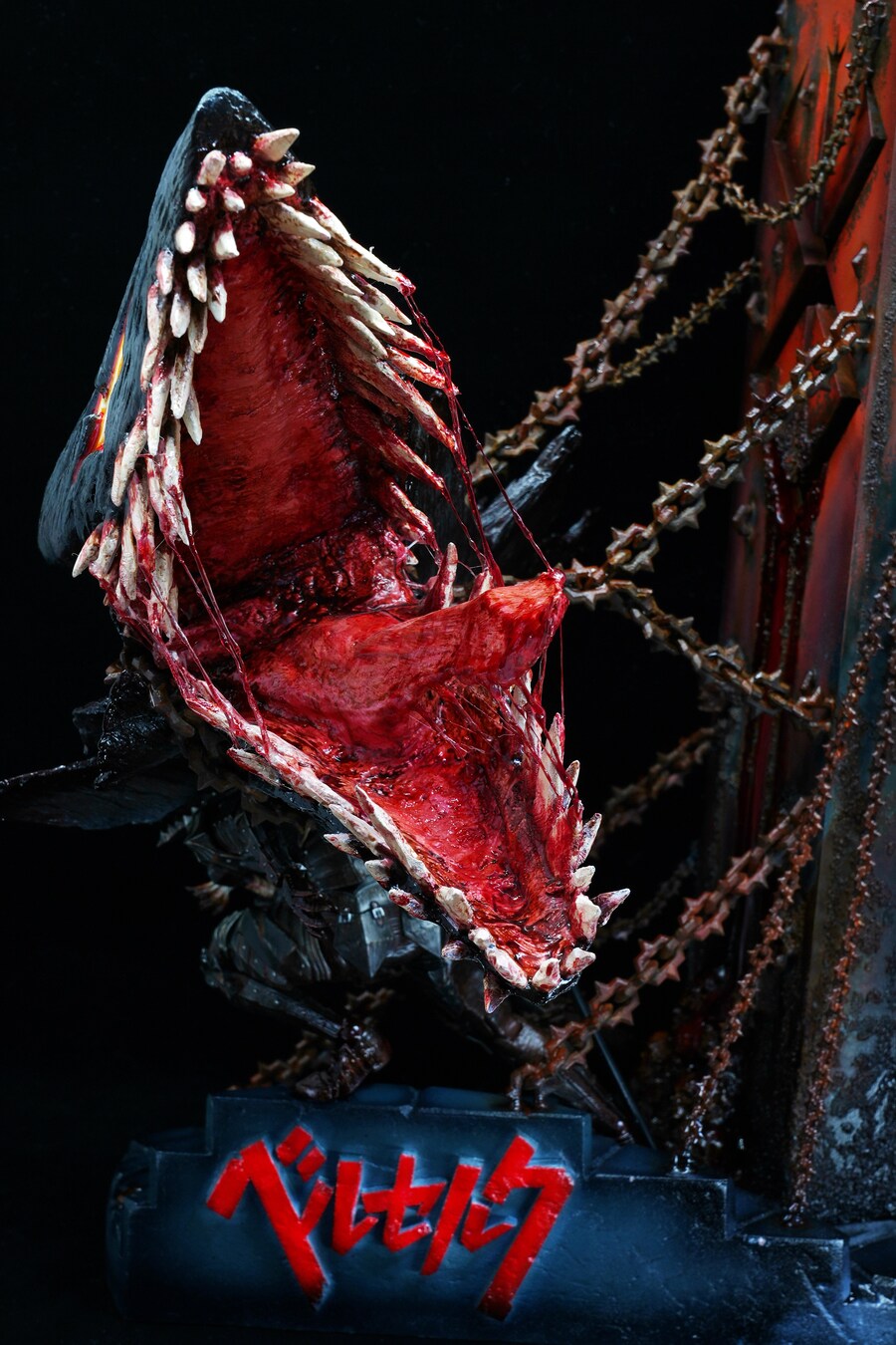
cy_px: 672
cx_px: 448
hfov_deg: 20.3
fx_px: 2501
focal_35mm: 67
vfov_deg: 30.1
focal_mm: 45
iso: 80
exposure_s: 1/1.25
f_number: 11
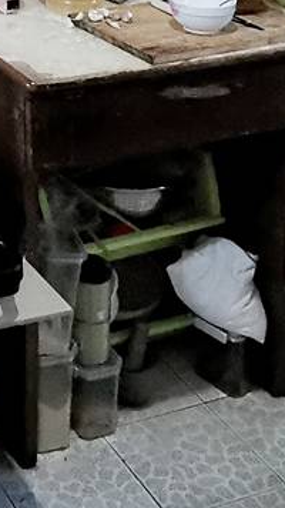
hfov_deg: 14.8
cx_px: -157
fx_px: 1009
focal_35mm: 75
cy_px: -171
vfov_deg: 24.3
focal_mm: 2.26
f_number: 2.2
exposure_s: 1/25
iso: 1250
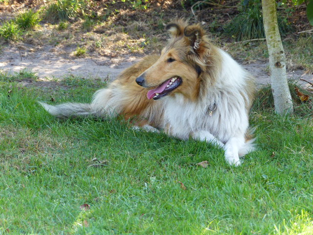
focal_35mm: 154
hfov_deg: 12.8
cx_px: 156
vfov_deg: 9.6
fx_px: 1392
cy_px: 118
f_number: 2.8
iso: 200
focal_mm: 25.2
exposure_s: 1/250
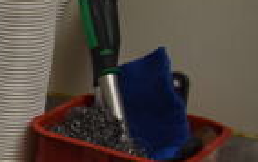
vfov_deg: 11.1
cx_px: -276
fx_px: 830
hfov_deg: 14.4
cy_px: 115
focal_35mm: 118
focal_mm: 18
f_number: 3.5
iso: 800
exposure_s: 1/200
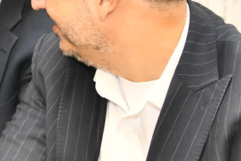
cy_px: 4
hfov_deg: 10.4
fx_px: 1232
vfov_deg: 7.4
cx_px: -223
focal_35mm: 184
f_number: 5.6
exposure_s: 1/200
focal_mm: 45
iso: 1600
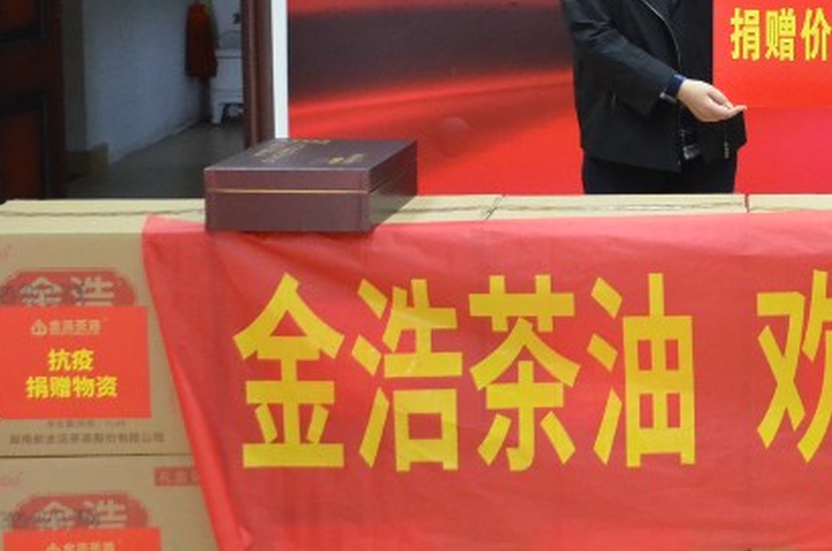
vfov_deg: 18.1
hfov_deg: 26.2
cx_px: 840
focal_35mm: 73
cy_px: -8
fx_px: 1683
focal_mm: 20
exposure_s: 1/60
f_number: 4
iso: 2500
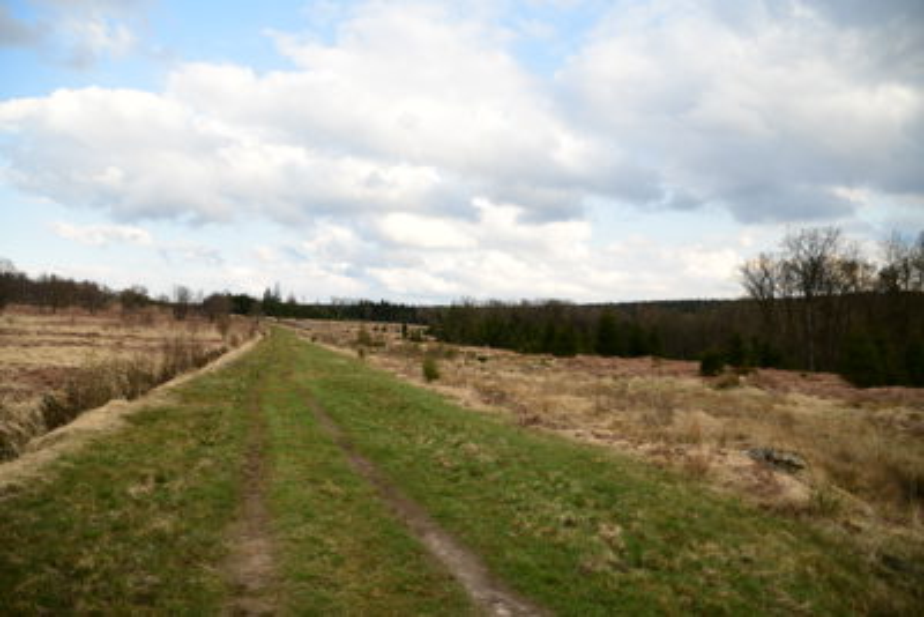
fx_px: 616
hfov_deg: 73.7
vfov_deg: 53.2
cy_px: 308
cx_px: 462
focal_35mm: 24
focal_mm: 16
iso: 100
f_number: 3.5
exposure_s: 1/400
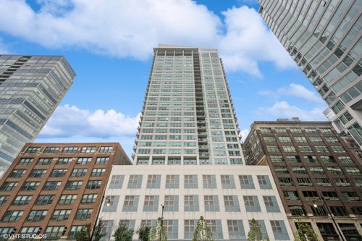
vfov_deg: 75.5
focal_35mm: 16
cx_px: 181
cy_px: 120
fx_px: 156
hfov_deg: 98.6
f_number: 9.5
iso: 200
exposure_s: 1/45
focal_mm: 15.5
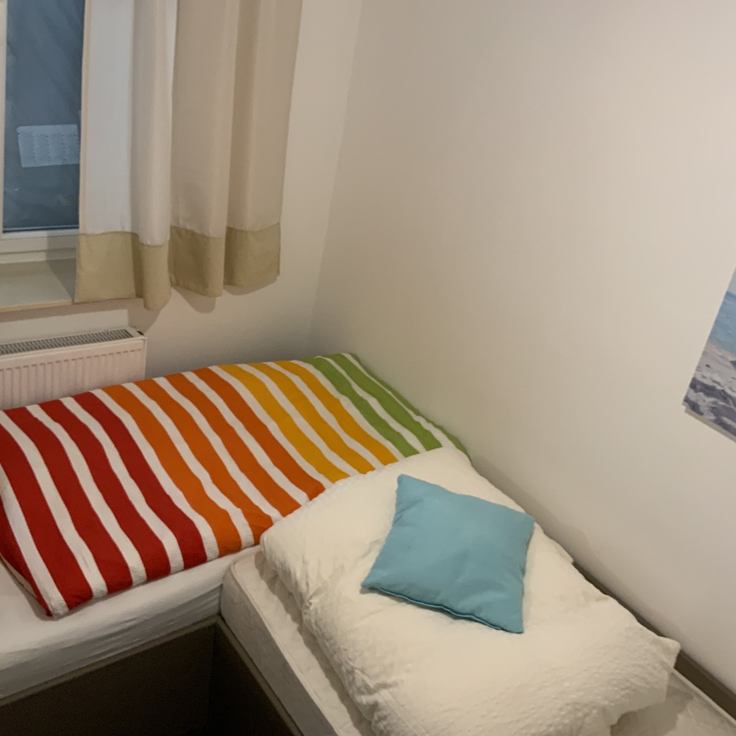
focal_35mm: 35
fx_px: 842
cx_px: 396
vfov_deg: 47.2
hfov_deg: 47.2
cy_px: 364
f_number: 1.8
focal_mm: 3
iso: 80
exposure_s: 1/50
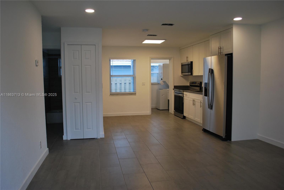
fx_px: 213
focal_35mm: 27
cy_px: 95
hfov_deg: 67.3
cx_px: 142
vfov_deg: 48.0
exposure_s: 1/60
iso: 200
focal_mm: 18
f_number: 4
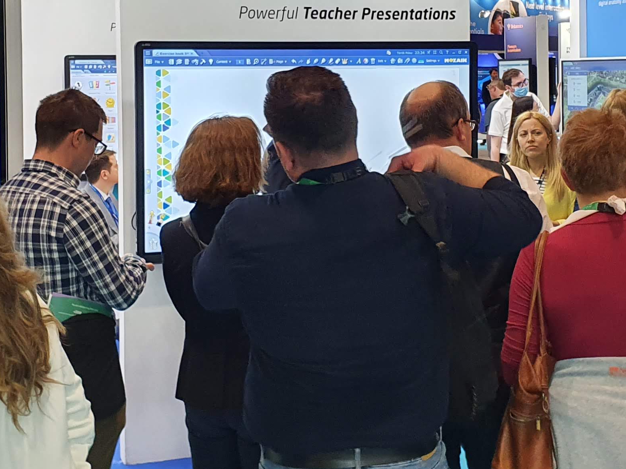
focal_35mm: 67
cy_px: 106
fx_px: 1211
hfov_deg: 29.0
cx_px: 318
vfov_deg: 21.7
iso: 200
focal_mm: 4.32
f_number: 2.4
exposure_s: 1/50
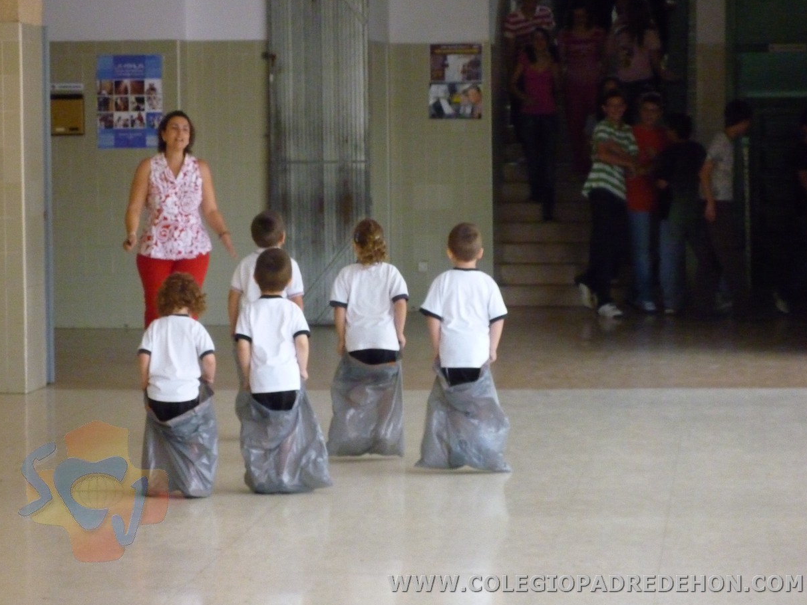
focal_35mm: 153
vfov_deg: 9.7
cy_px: 289
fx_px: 3567
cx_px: 390
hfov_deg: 12.9
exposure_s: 1/100
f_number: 5.9
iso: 800
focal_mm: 26
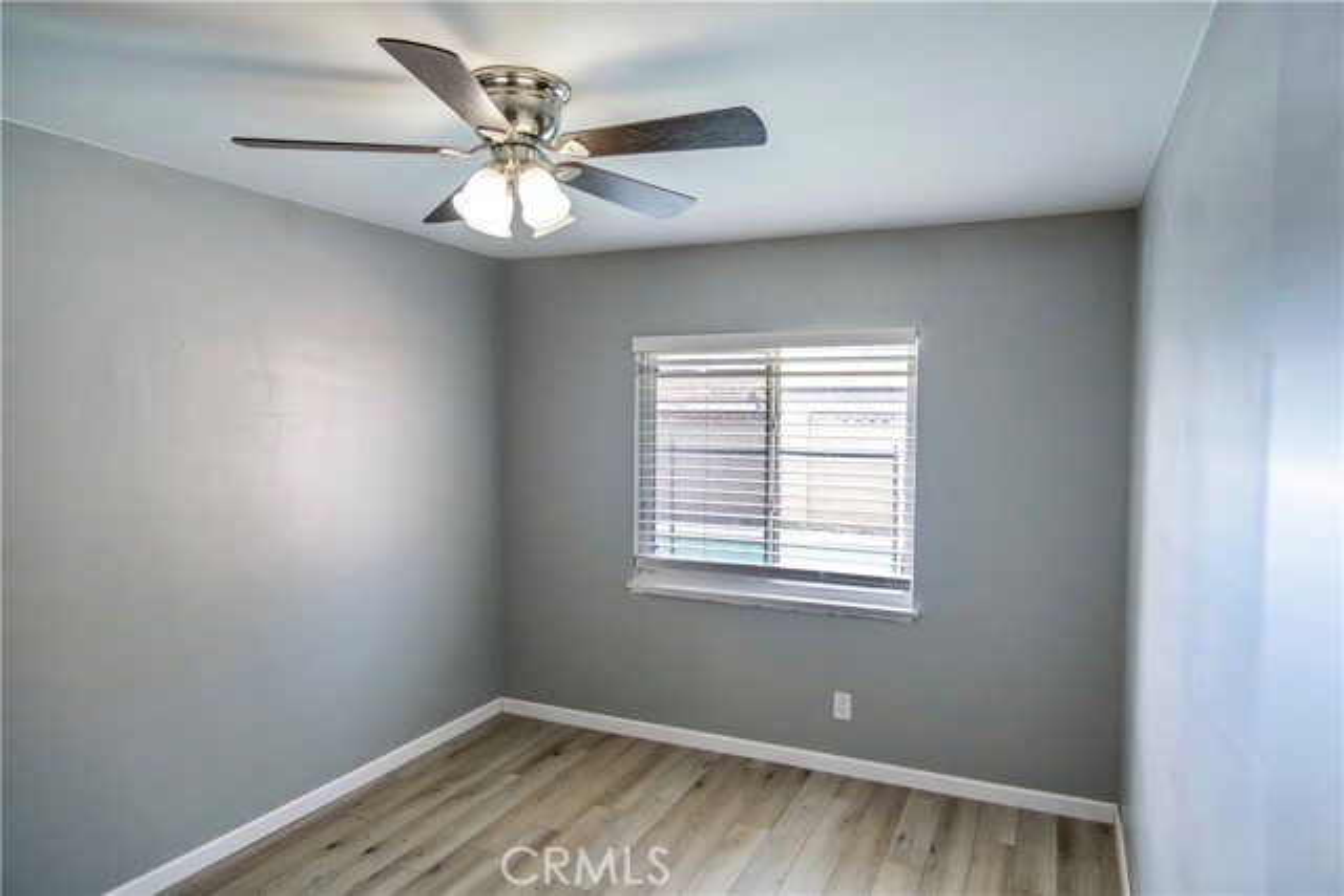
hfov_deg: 76.1
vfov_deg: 55.1
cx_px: 672
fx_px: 859
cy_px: 448
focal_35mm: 23
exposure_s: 1/100
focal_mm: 15
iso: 640
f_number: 3.5
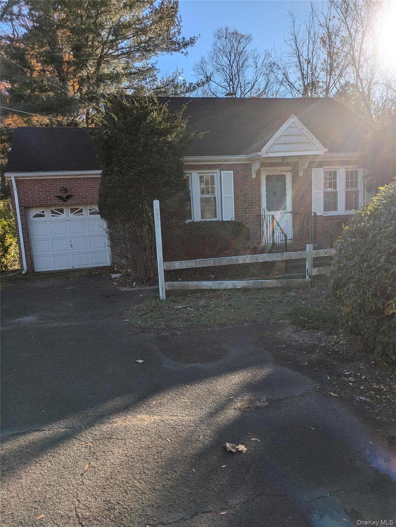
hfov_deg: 54.9
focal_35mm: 25
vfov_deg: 69.4
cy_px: 264
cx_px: 198
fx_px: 381
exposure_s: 1/2370
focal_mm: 5.43
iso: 49
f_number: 1.89
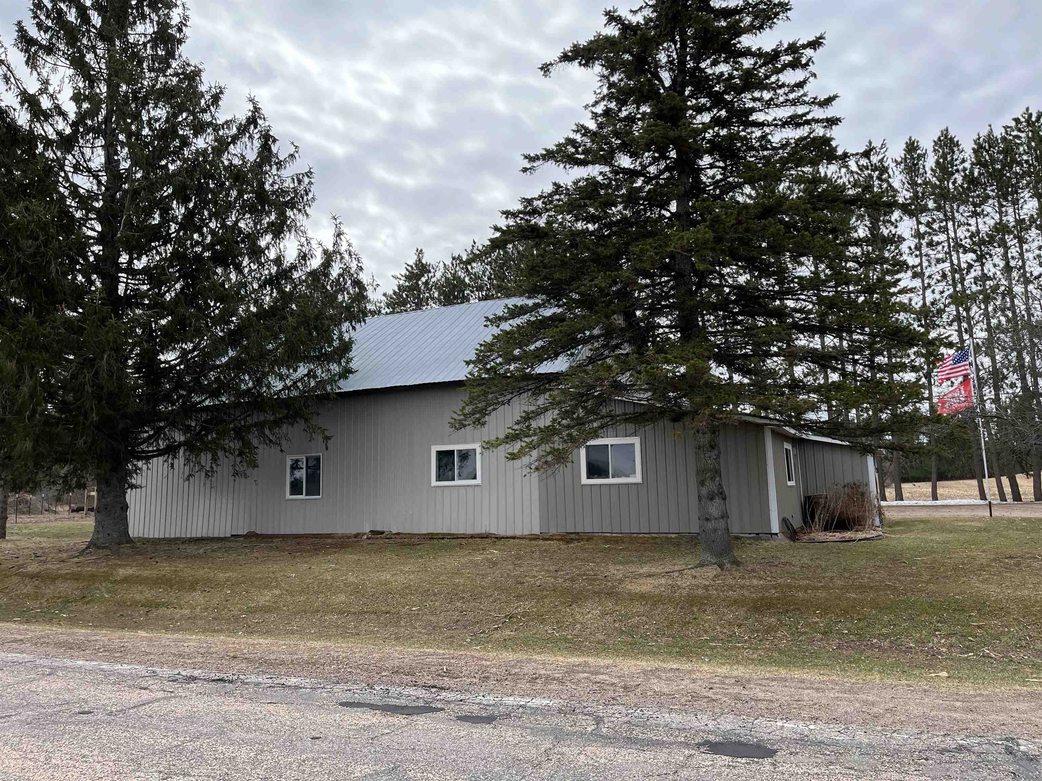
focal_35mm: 26
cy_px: 390
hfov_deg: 67.3
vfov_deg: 53.1
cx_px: 521
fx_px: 783
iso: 50
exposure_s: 1/2137
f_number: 1.6
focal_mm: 5.1
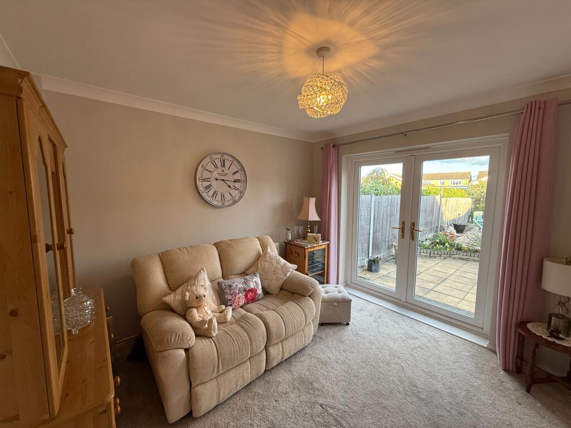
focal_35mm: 14
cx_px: 286
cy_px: 214
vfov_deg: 85.7
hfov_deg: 102.1
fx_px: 231
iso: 125
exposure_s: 1/100
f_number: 2.2
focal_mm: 2.22
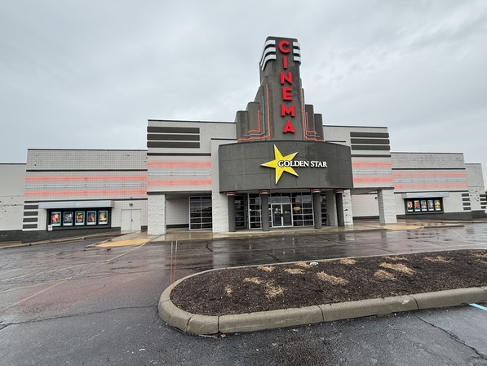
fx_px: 211
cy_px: 194
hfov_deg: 98.2
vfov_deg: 81.7
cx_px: 247
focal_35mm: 15
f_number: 2.2
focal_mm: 2.22
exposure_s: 1/120
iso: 100
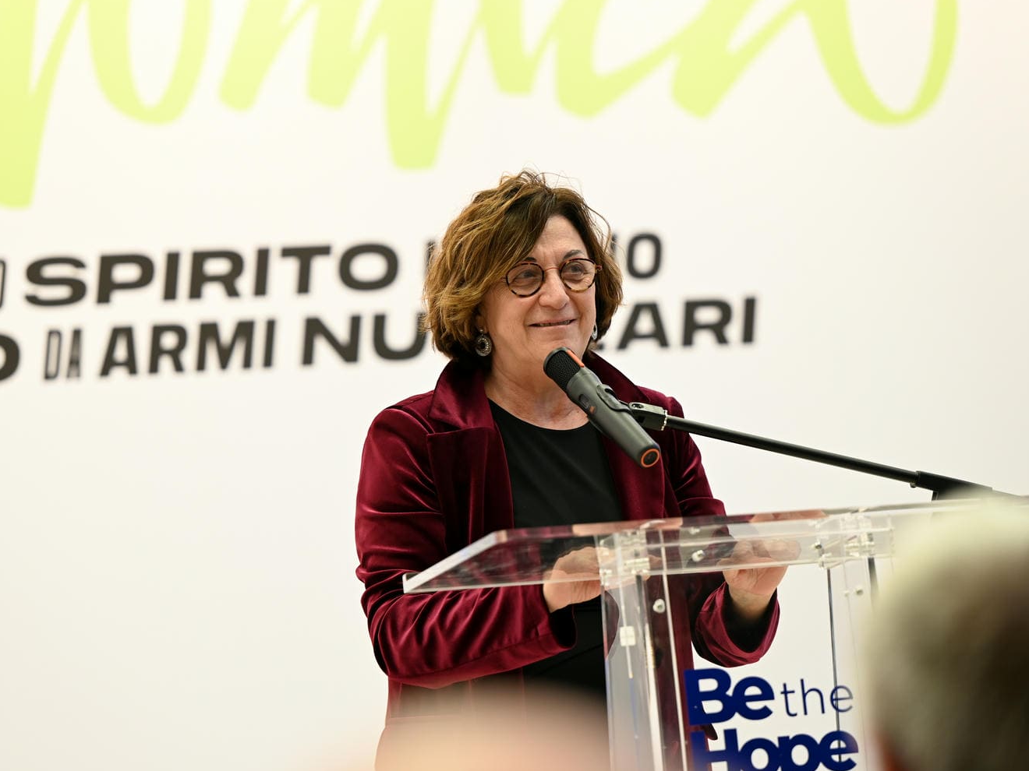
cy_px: 384
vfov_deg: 10.4
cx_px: 458
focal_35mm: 142
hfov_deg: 13.9
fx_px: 4221
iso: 800
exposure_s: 1/125
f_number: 3.2
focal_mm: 130
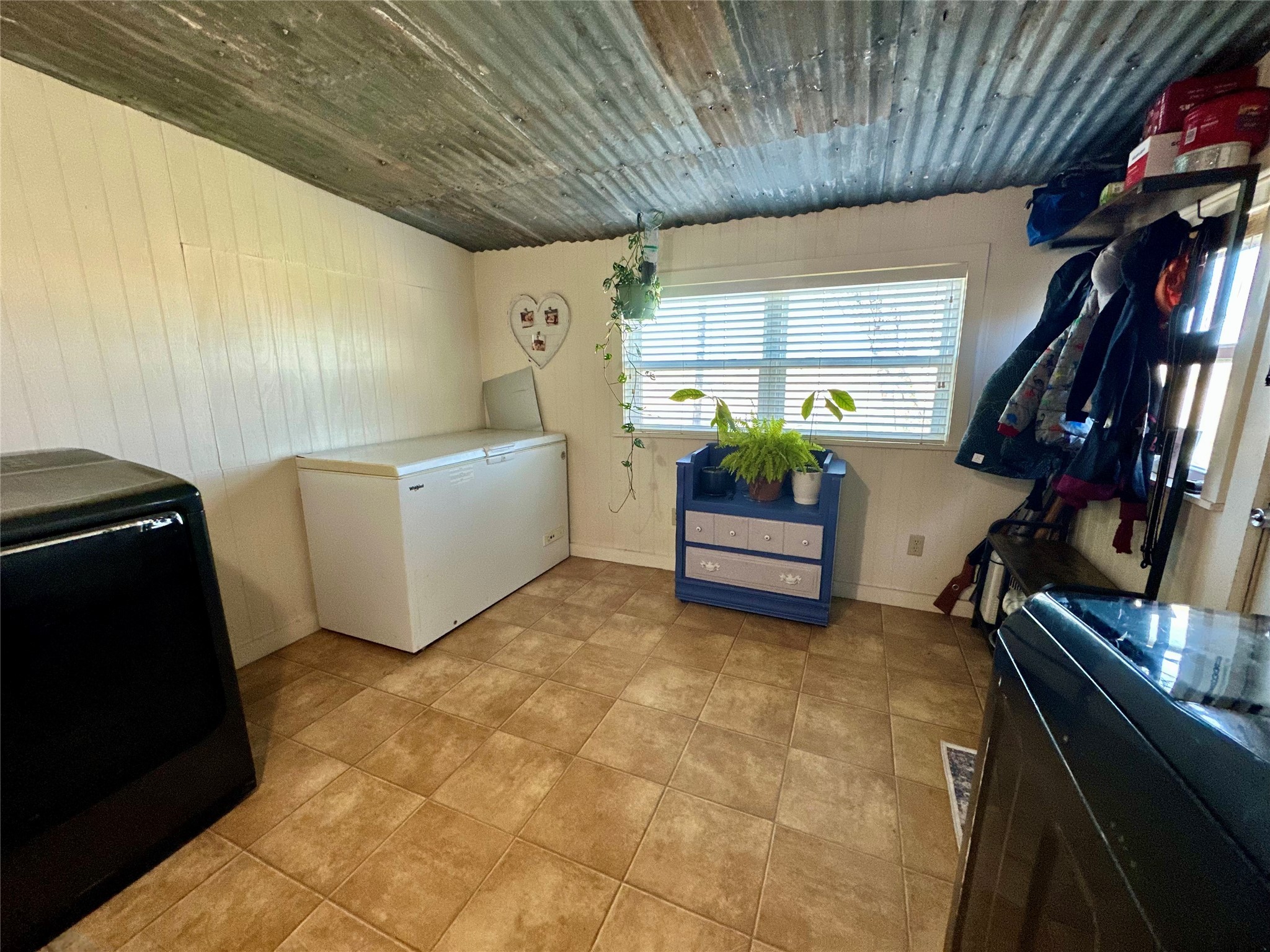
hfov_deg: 102.1
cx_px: 635
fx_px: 514
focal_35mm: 14
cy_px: 476
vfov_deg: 85.7
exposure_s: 1/120
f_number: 2.2
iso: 250
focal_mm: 2.22
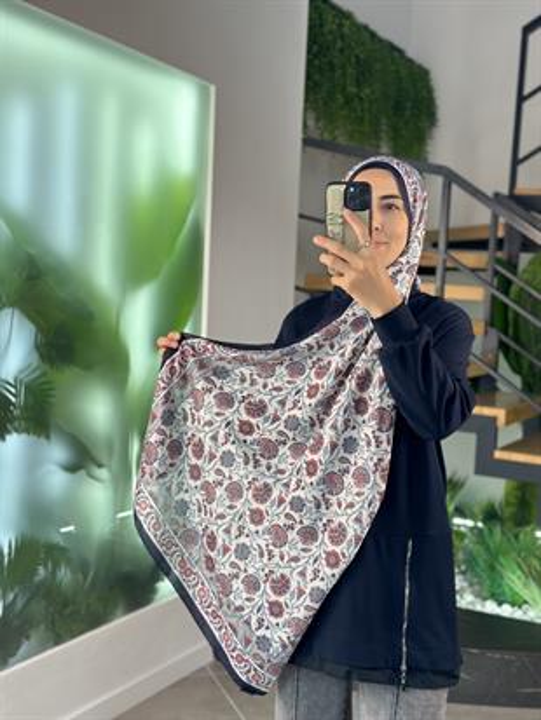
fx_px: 1000
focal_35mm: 48
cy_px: 360
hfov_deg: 30.3
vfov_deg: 39.6
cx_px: 270
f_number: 1.78
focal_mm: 6.86
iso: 100
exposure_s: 1/172
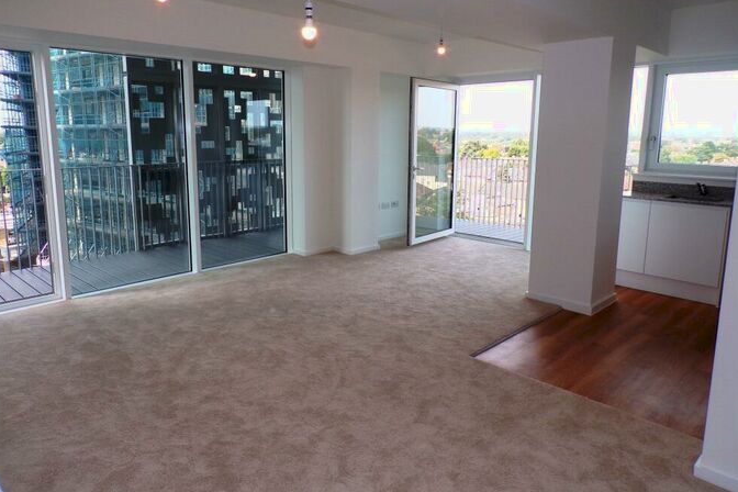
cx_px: 361
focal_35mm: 26
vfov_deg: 49.4
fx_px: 533
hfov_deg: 69.4
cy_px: 209
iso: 80
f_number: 4.3
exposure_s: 1/90
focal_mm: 4.3
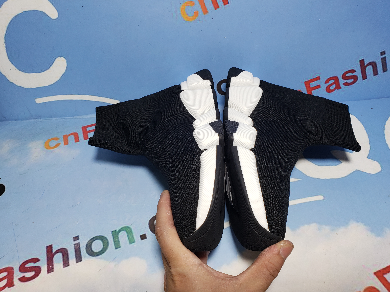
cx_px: 197
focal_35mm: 27
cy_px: 147
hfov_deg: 65.3
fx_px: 304
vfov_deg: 51.4
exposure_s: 1/178
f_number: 2.4
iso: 50
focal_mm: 4.3
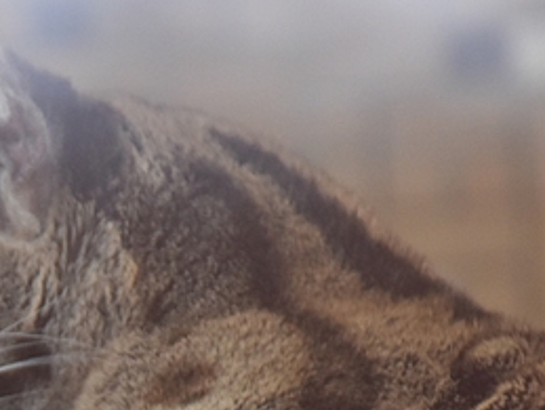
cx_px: -206
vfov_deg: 1.9
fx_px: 12566
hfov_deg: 2.5
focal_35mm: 797
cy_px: 689
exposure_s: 1/500
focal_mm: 140
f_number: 5.6
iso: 1100
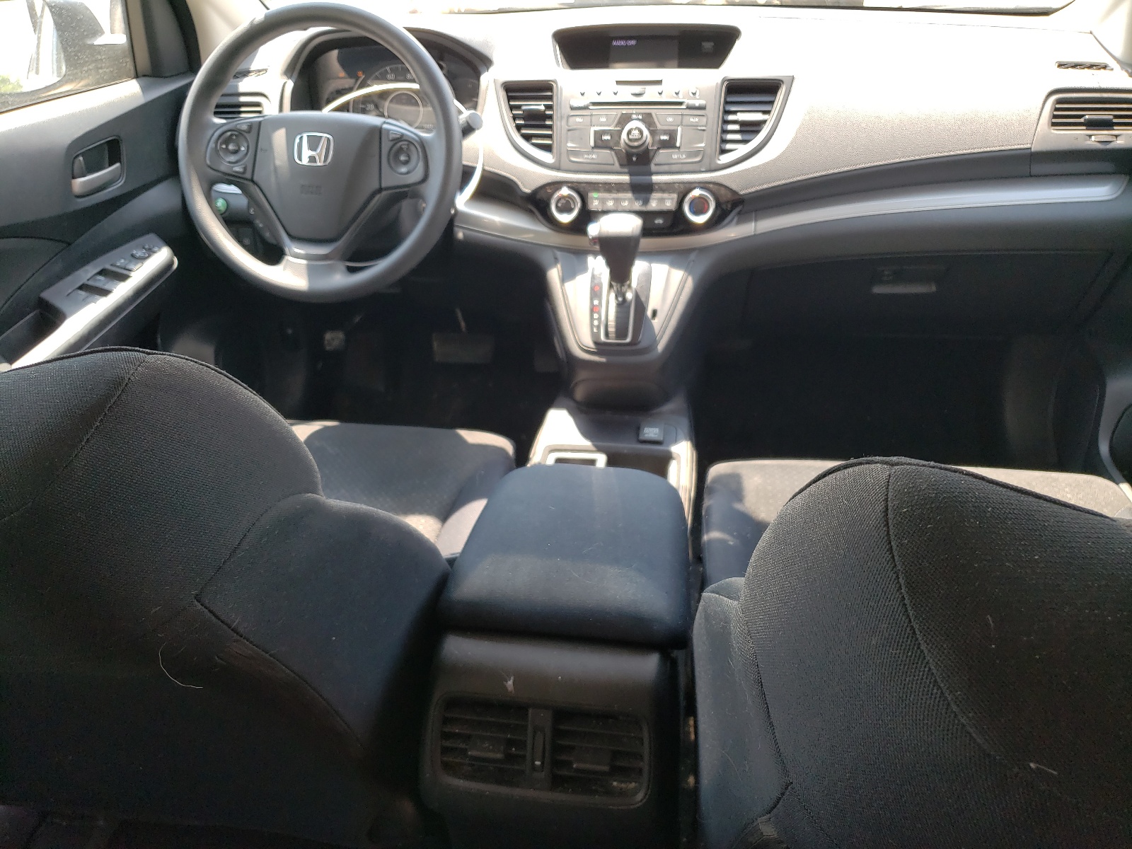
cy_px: 424
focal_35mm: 26
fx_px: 850
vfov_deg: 53.1
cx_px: 566
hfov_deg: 67.3
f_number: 1.5
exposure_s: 1/172
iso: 50
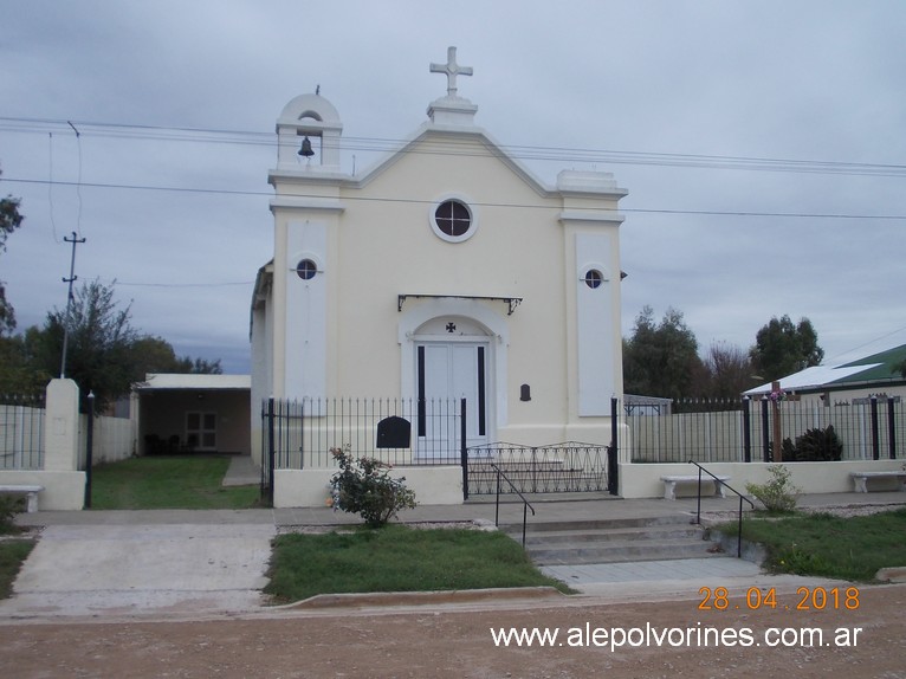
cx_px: 453
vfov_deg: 37.7
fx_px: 994
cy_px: 340
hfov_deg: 49.0
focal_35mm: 38
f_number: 6.2
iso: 80
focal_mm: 5.3
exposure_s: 1/125
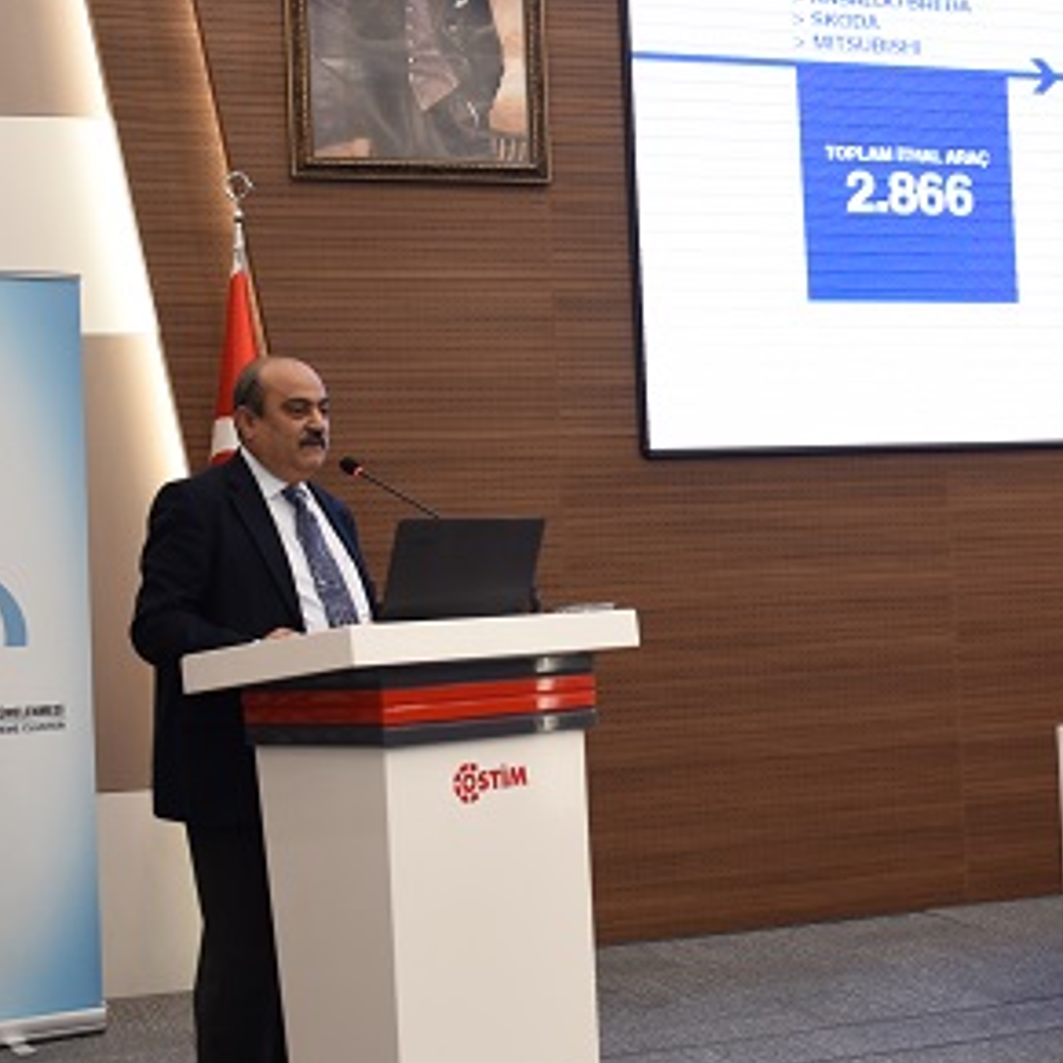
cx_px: 853
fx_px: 2189
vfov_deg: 27.3
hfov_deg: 26.8
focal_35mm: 63
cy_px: 504
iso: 800
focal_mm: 32
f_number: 3.8
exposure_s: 1/125
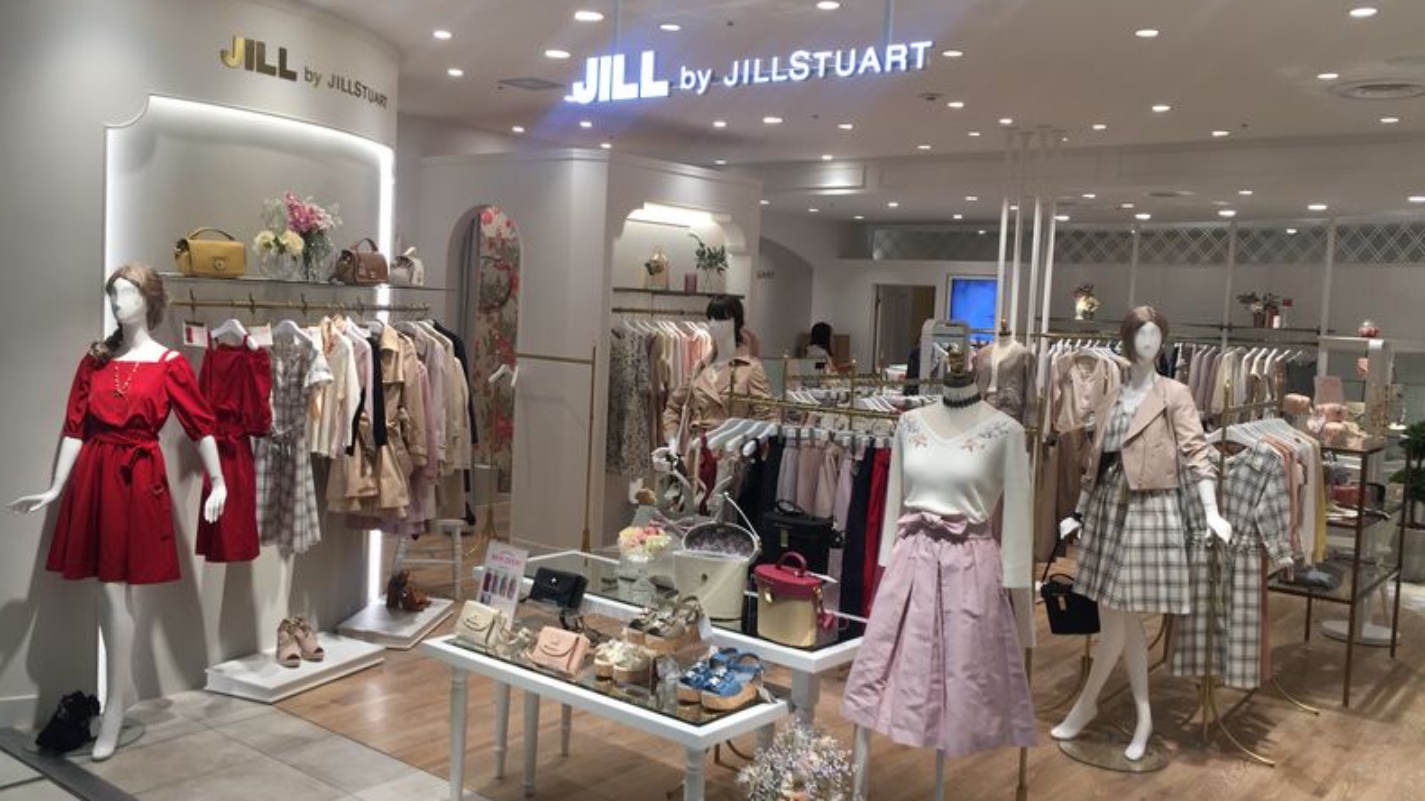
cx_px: 705
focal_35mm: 32
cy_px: 408
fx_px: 1209
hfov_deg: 61.0
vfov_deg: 36.7
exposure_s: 1/100
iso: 32
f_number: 2.2
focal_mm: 4.15
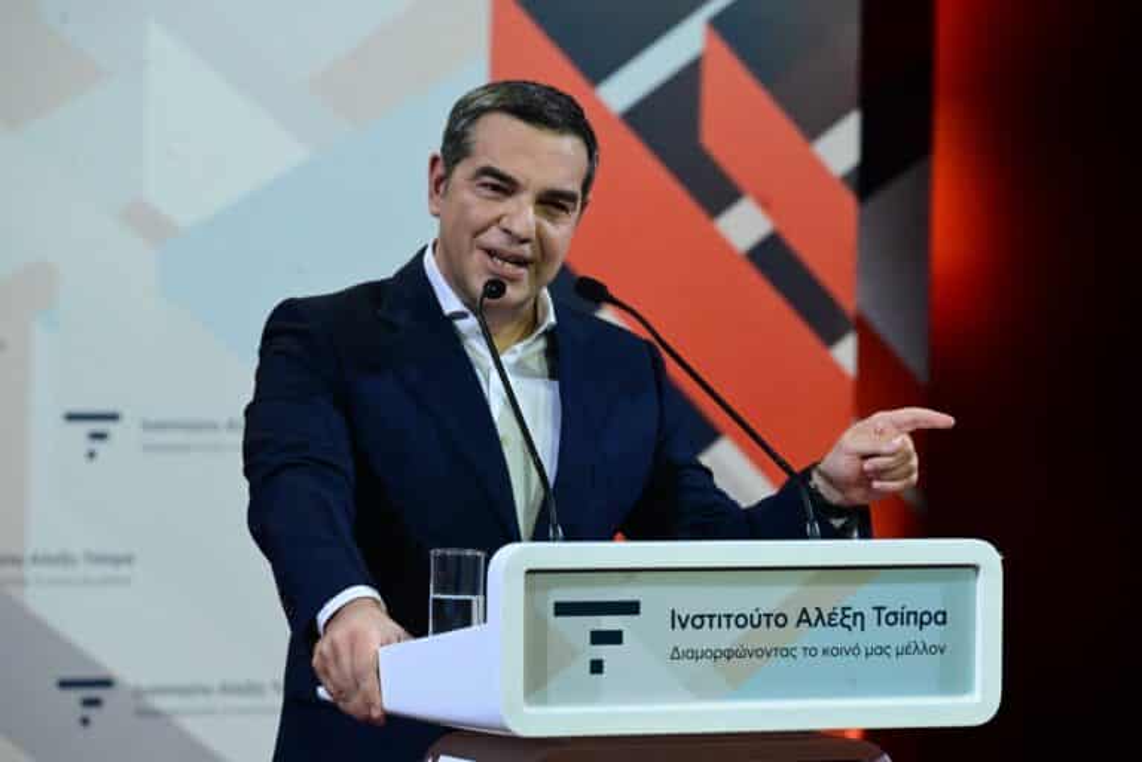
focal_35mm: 190
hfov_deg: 10.8
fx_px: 6027
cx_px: 571
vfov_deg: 7.2
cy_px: 381
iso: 8000
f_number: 7.1
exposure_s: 1/400
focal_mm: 190
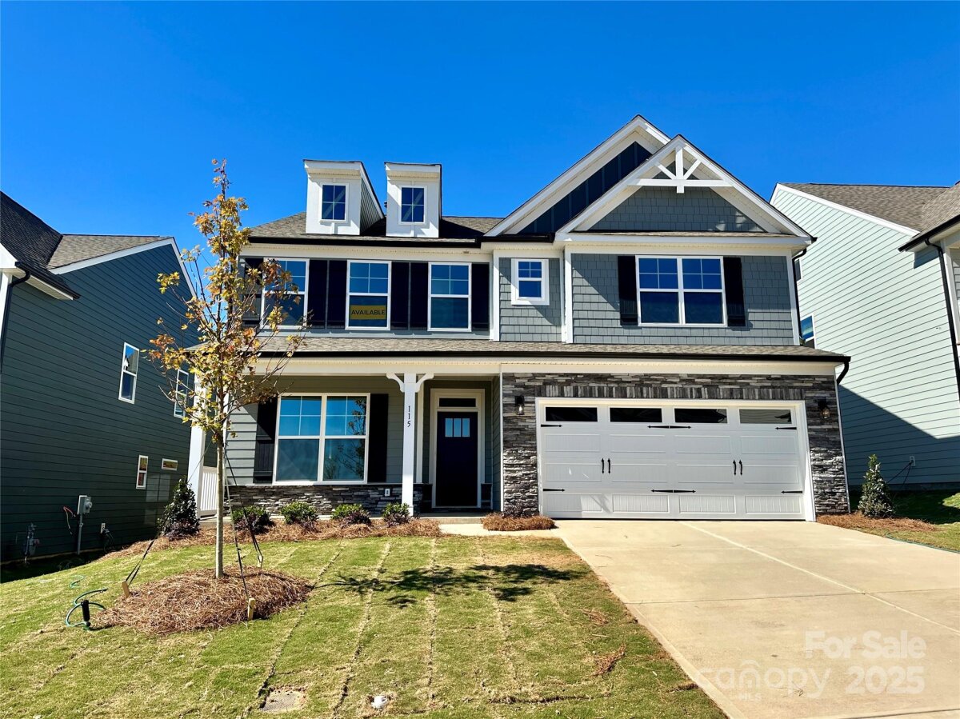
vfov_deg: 56.8
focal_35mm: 24
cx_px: 480
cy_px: 360
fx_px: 665
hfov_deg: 71.6
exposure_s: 1/2591
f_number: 1.78
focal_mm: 6.86
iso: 80
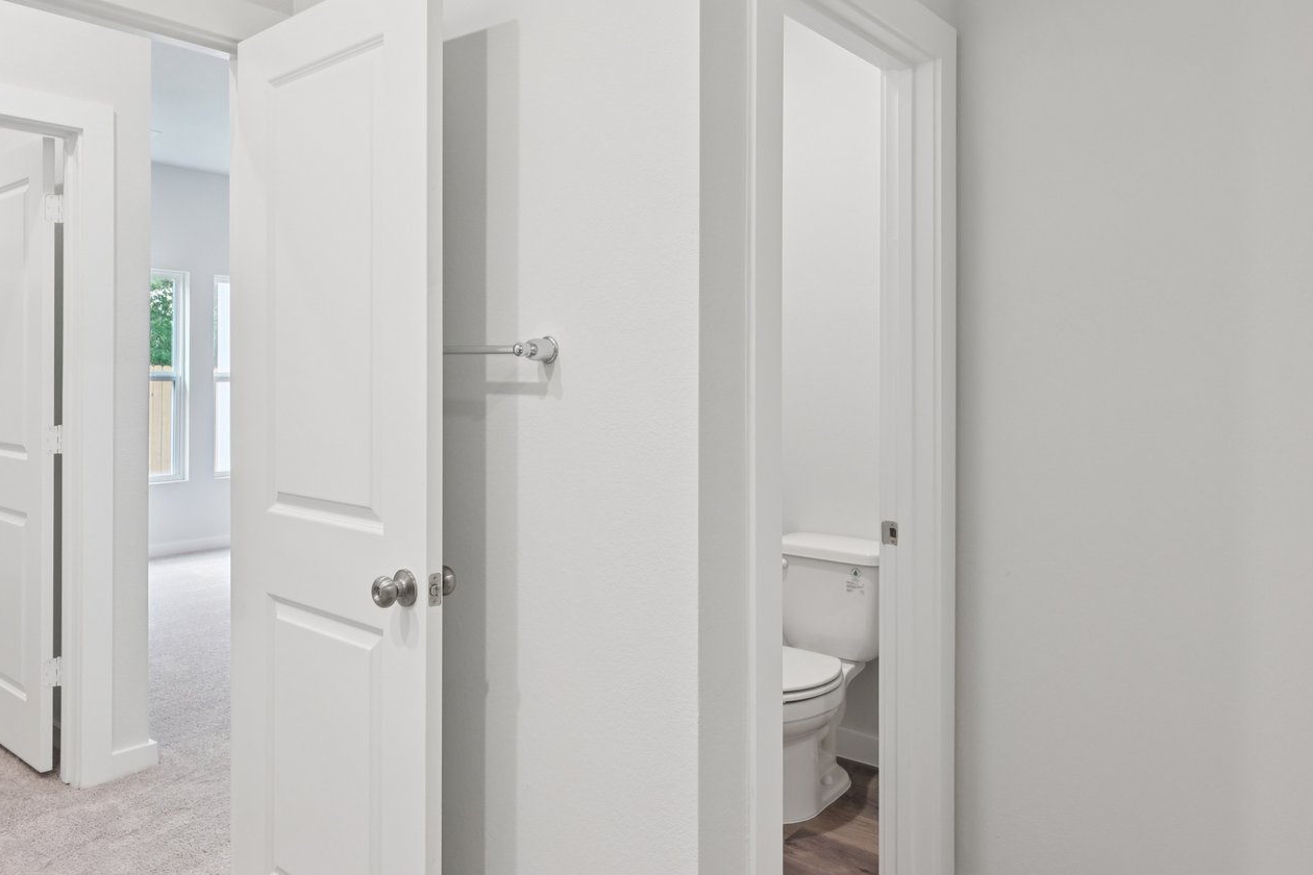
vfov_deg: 49.4
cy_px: 377
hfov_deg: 69.4
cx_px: 630
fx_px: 948
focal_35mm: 26
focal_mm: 16
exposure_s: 1/10
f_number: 8
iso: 400
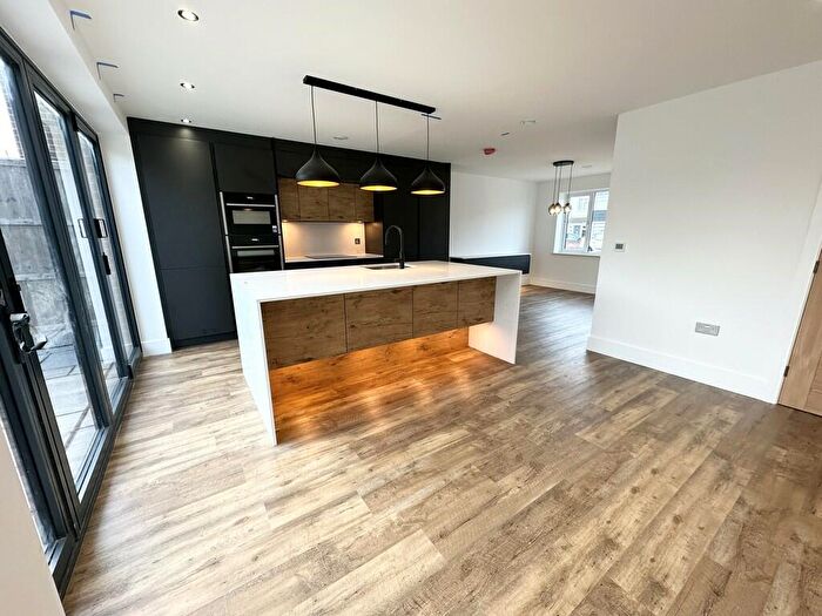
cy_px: 308
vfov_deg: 85.7
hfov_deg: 102.1
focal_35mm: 14
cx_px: 411
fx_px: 332
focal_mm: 2.22
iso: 160
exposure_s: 1/100
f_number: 2.2
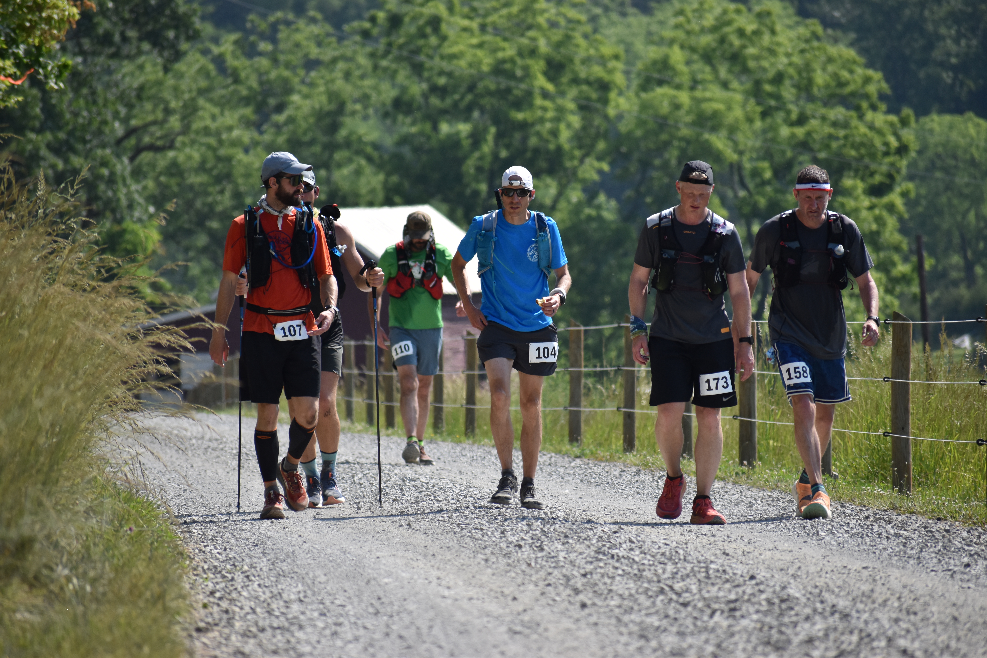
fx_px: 9869
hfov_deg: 5.7
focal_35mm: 360
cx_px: 494
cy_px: 329
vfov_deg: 3.8
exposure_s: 1/1600
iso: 400
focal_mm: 240
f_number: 6.3
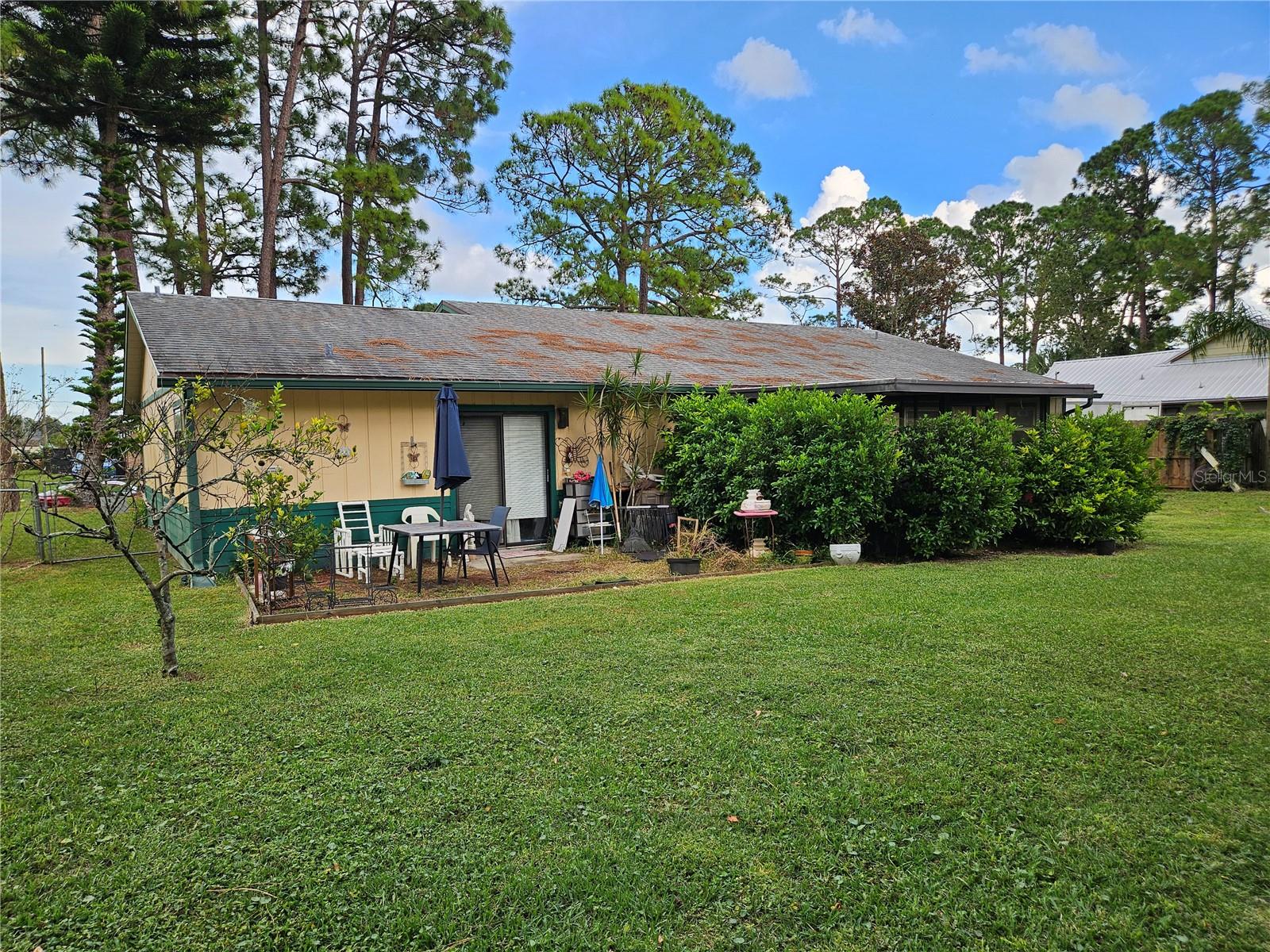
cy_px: 476
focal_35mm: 23
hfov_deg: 73.9
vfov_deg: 58.9
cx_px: 635
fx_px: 844
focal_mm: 5.4
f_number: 1.8
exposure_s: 1/445
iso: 25
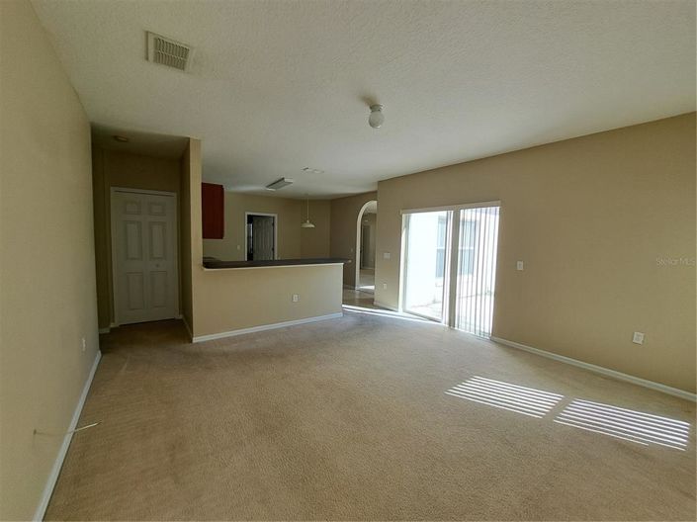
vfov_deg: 89.9
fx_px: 262
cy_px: 261
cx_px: 348
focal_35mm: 13
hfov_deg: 106.2
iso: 50
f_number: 2.2
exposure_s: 1/175
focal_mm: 1.74
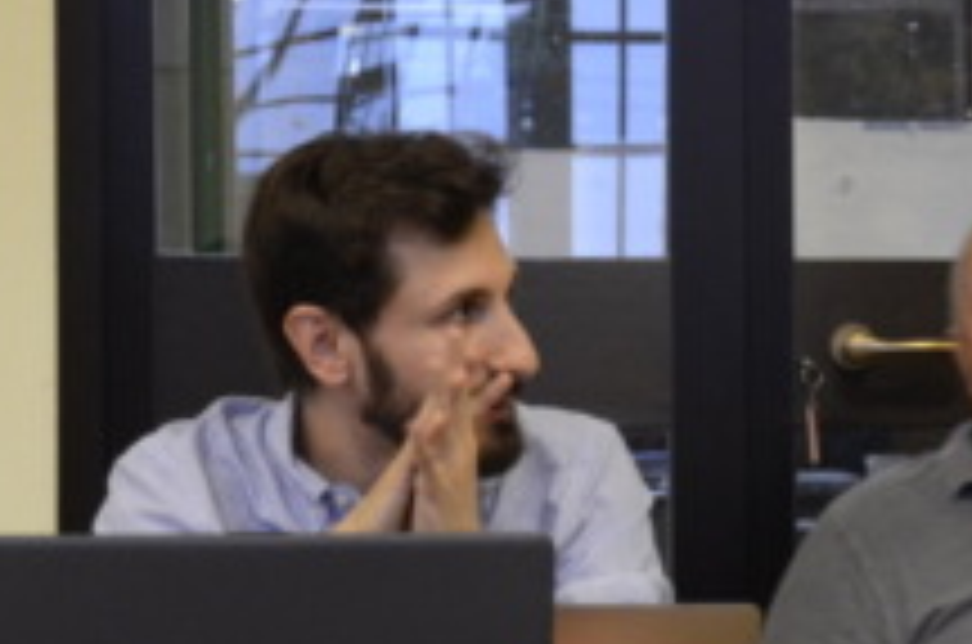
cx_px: 1228
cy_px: 430
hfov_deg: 9.0
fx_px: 6115
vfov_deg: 6.0
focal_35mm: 227
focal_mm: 48
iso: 1600
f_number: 4.8
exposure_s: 1/25
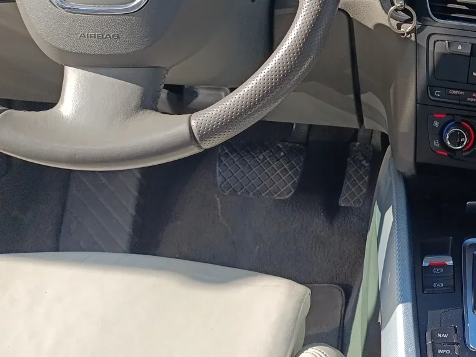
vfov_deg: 22.7
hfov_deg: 28.4
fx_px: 867
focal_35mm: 63
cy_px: 36
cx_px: 499
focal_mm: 4.71
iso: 50
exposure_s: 1/229
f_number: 1.7
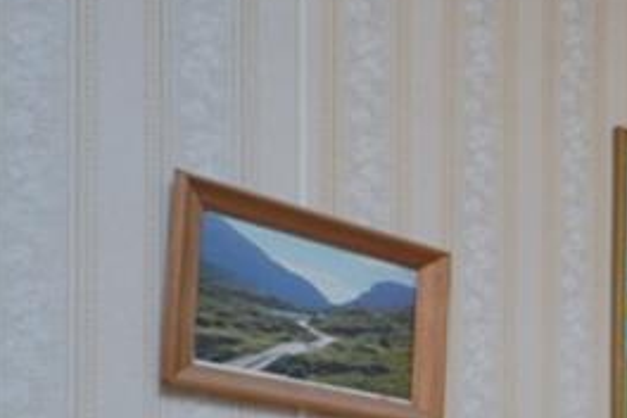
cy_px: 584
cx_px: 1206
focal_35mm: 64
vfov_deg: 19.2
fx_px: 1113
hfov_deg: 19.8
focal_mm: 11
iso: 100
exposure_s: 1/60
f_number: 2.8
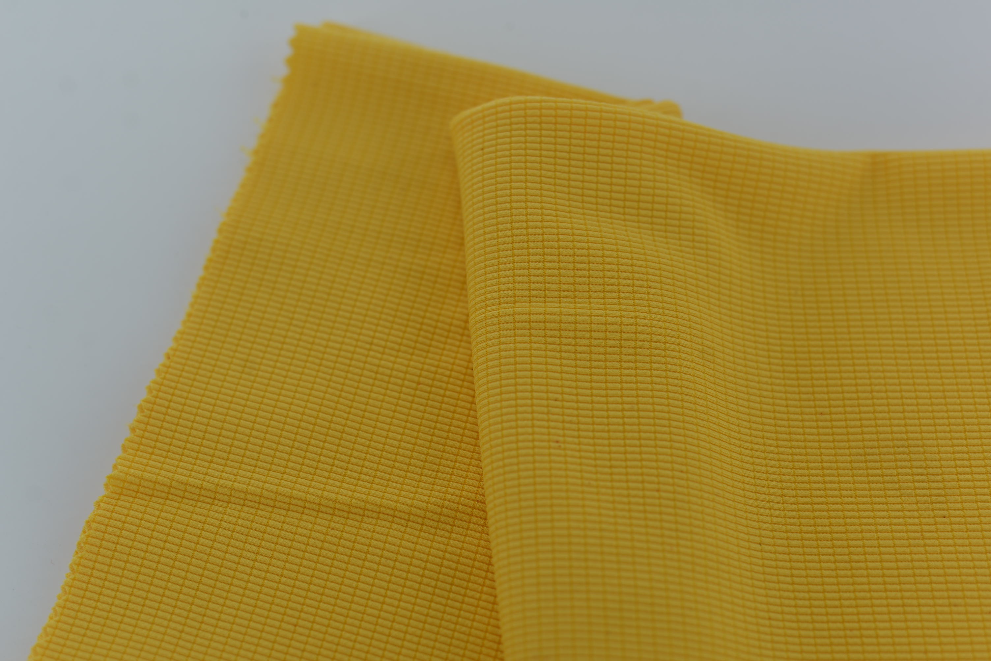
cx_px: 496
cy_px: 330
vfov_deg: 27.0
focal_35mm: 50
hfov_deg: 39.6
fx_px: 1377
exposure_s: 1/320
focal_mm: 50
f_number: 3.5
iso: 100
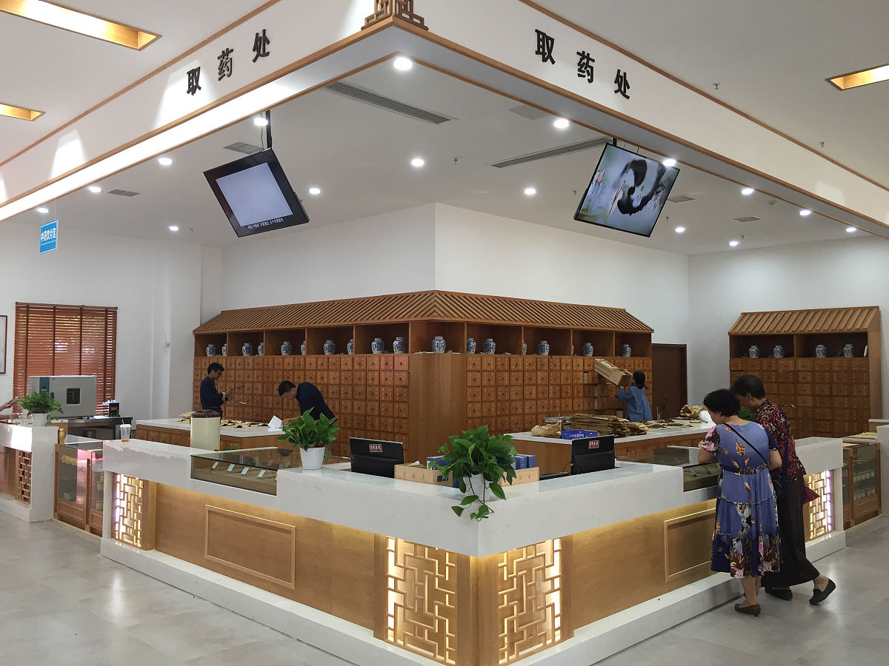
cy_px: 333
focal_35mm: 29
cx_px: 444
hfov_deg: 61.7
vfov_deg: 48.2
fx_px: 745
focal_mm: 4.15
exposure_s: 1/33
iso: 80
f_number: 2.2
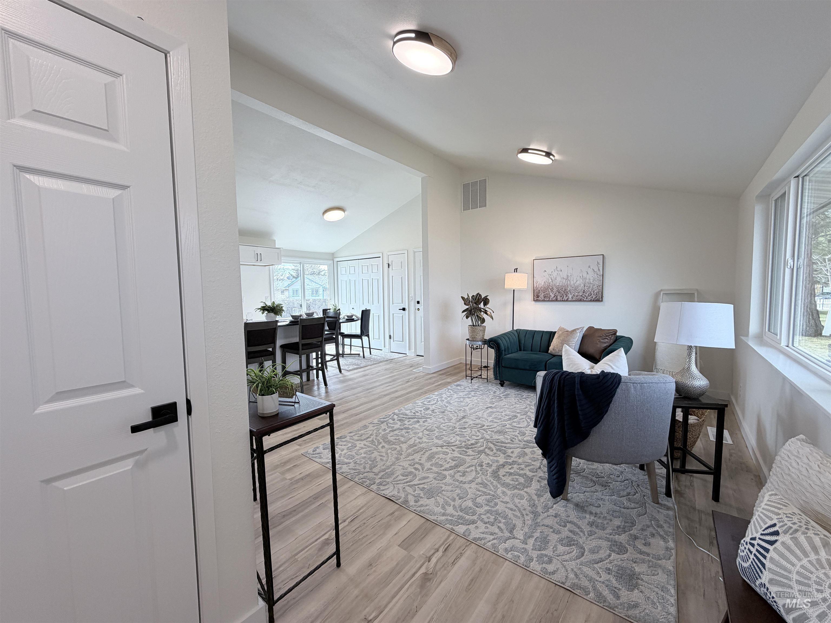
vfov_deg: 85.7
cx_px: 416
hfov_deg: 102.1
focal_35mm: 14
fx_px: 336
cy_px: 312
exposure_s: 1/120
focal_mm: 2.22
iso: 100
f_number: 2.2
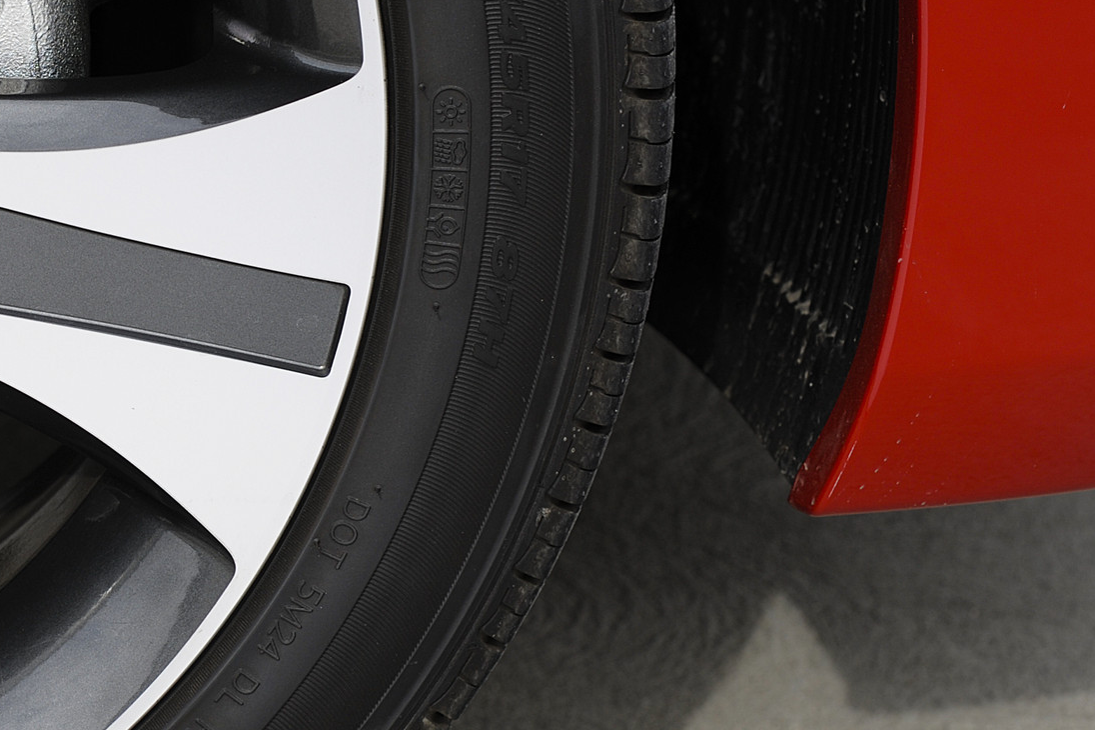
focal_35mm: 114
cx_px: -61
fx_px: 3466
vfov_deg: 12.0
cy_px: 234
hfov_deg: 17.4
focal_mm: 50
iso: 200
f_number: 6.3
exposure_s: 1/400
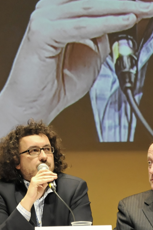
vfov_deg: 11.2
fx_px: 1162
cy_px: -15
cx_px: 32
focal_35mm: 182
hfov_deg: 7.5
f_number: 5.6
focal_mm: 65
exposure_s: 1/125
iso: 2500
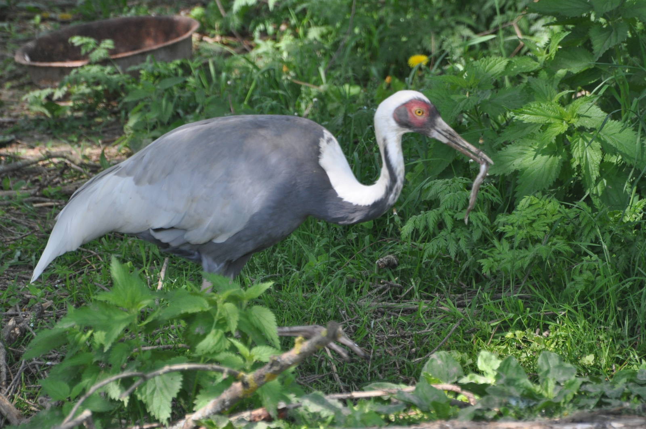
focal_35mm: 450
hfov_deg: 4.6
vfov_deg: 3.0
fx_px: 8066
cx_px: 323
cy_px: 214
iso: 800
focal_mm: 300
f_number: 5.6
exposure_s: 1/500
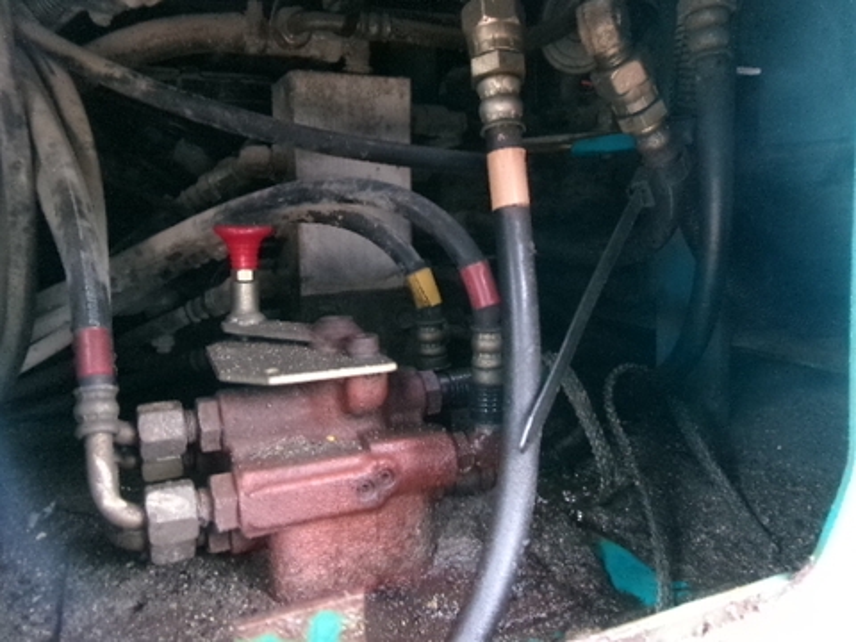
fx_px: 692
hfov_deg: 63.4
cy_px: 321
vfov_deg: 49.7
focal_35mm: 28
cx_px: 428
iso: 656
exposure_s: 1/17
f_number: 3.9
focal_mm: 5.1
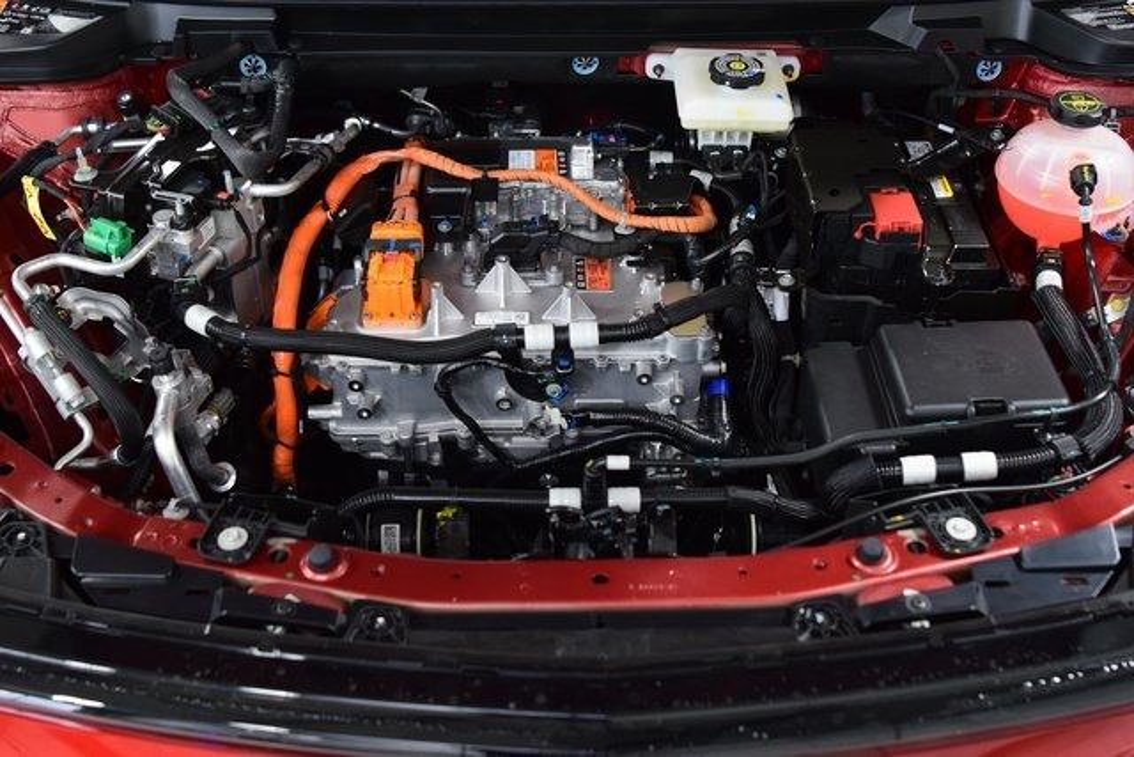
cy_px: 378
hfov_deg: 45.0
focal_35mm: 44
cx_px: 567
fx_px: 1370
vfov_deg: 30.9
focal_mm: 29
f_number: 3.2
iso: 1600
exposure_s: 1/60
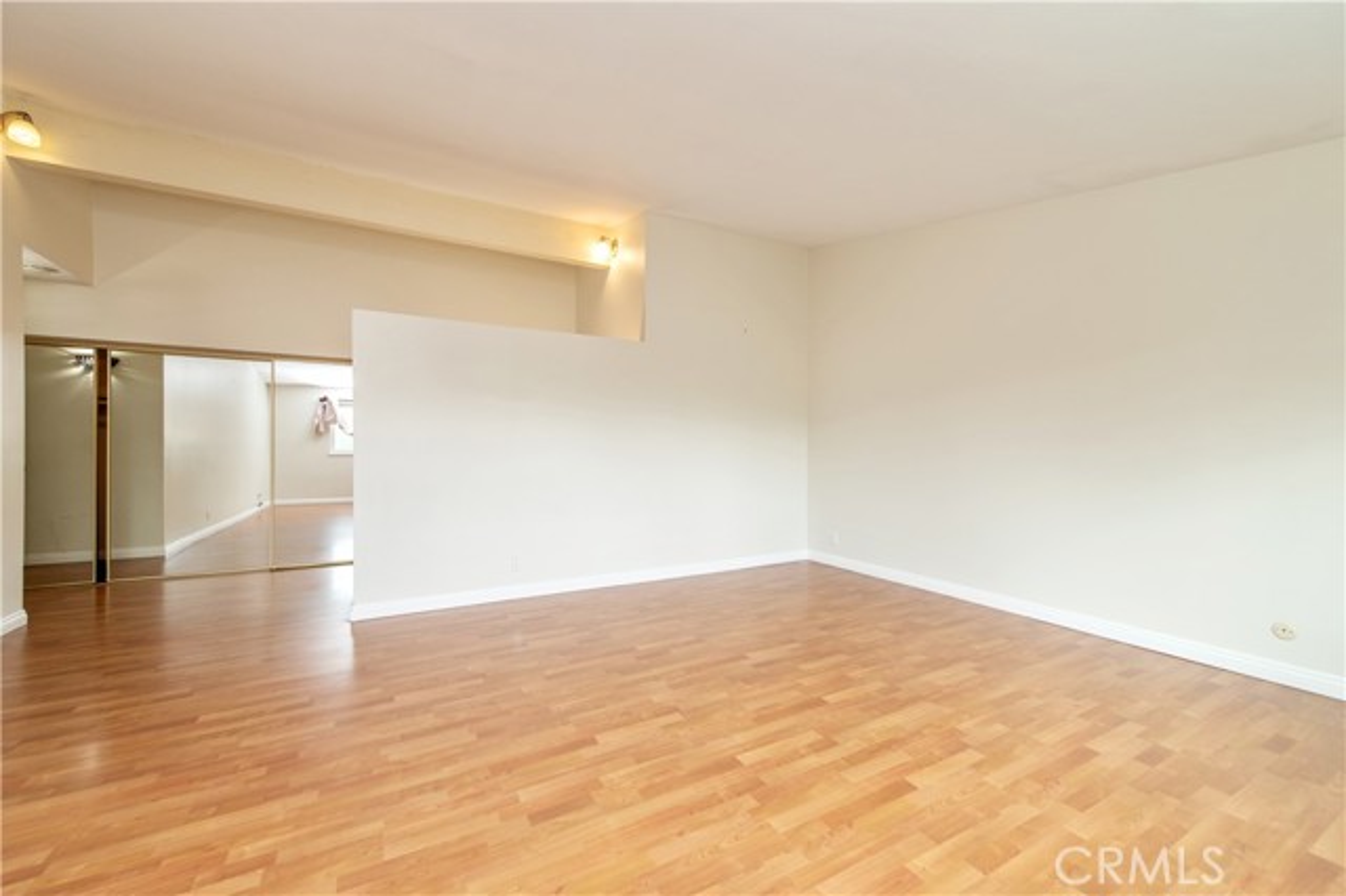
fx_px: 523
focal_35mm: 14
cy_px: 448
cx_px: 673
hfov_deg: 104.3
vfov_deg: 81.1
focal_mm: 14
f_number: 4
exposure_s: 1/60
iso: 320
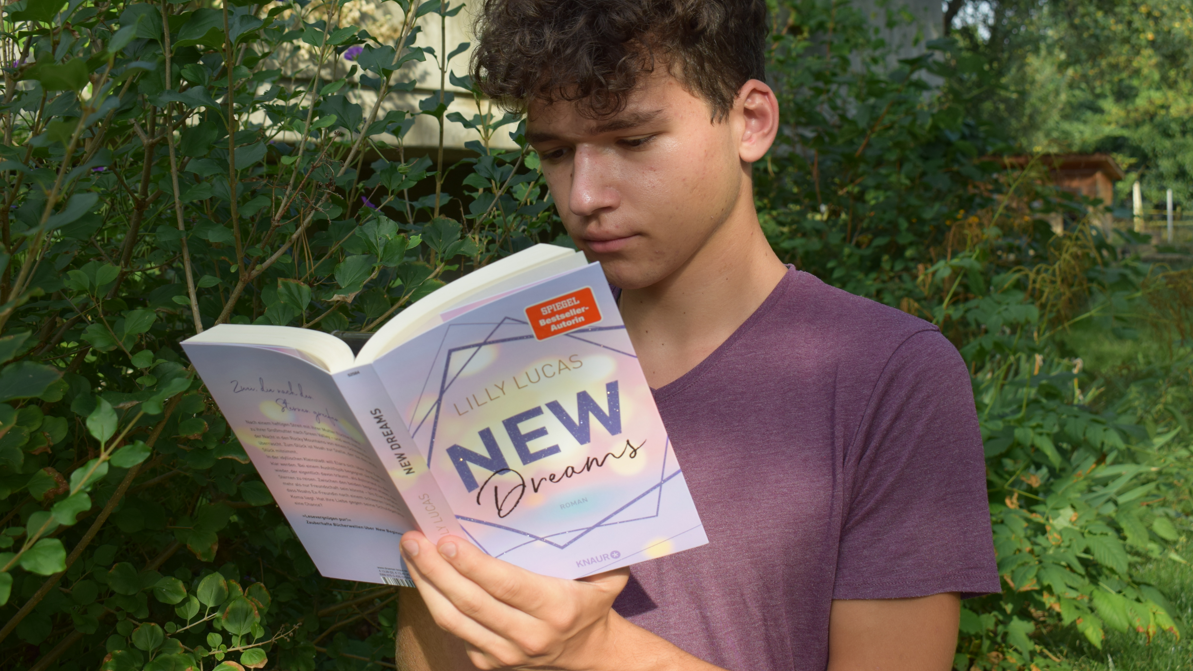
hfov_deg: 47.8
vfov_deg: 28.0
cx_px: 597
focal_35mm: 43
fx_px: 1345
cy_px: 297
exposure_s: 1/250
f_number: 6.3
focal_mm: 27
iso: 200
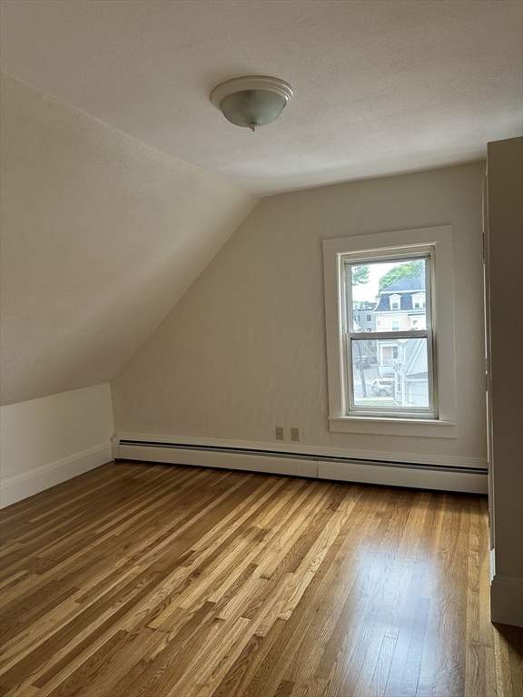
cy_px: 348
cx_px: 262
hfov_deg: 56.8
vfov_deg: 71.6
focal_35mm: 24
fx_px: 483
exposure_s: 1/172
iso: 80
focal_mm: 6.86
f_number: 1.78
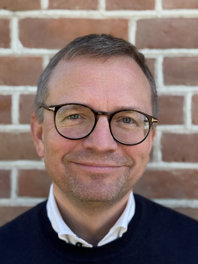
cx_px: 99
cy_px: 132
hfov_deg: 30.3
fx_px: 366
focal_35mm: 48
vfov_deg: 39.7
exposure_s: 1/409
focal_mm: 6.76
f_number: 1.78
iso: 64
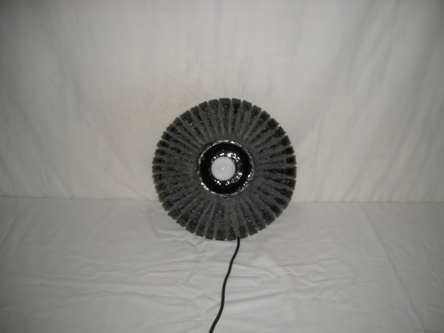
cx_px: 222
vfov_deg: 40.7
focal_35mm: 35
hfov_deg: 52.6
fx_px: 449
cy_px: 166
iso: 50
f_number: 2.8
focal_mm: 5.7
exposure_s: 1/51.8
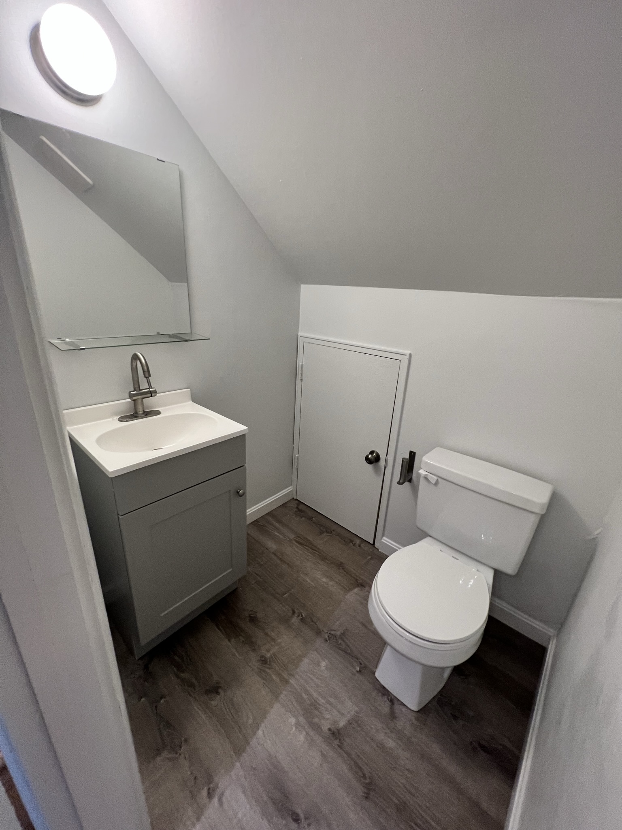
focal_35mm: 13
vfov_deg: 106.2
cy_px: 415
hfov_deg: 89.9
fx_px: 311
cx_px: 311
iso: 200
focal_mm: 1.57
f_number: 1.8
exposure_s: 1/60
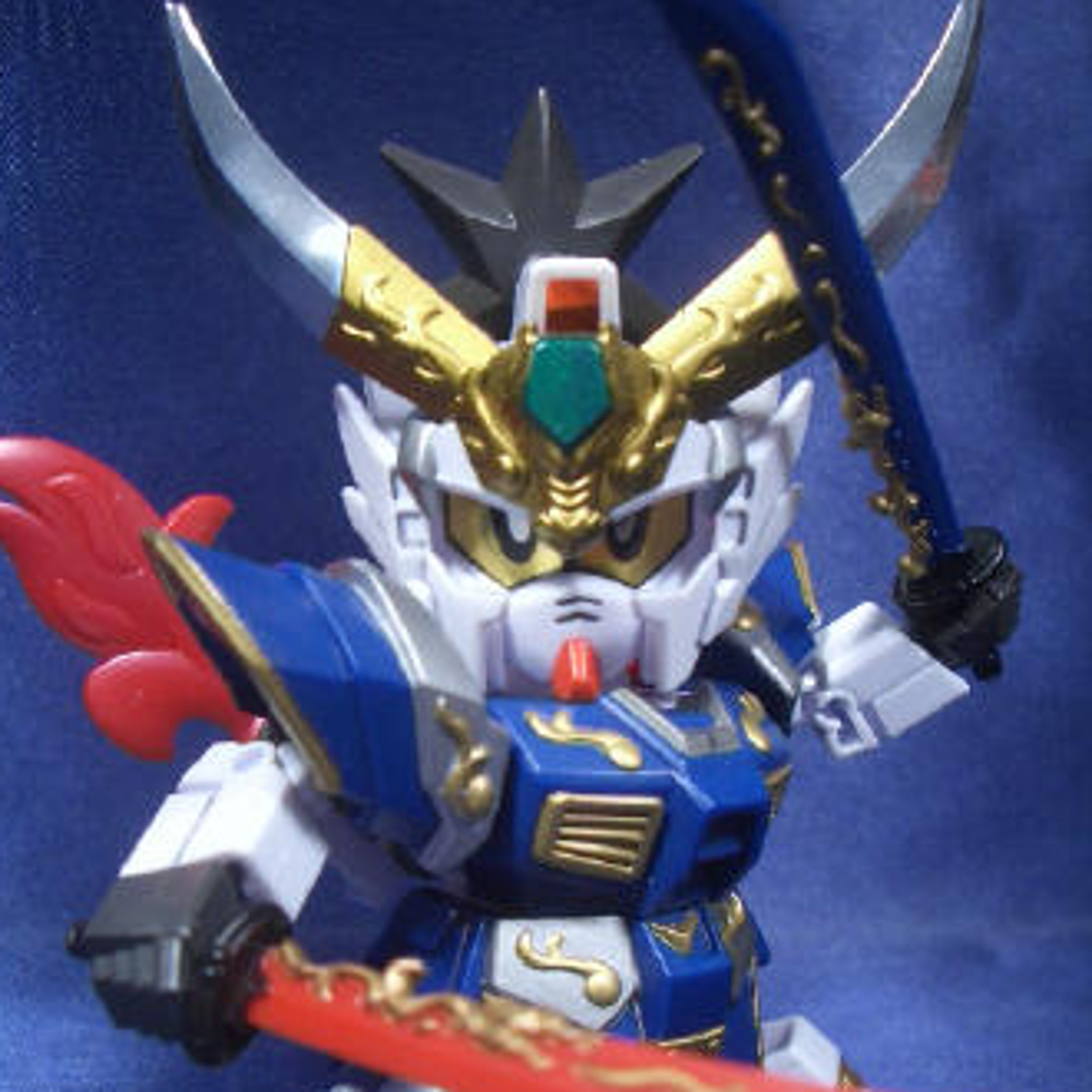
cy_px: 711
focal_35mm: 42
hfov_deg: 40.0
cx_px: 539
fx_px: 1499
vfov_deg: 39.6
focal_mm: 5.8
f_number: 2.6
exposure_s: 1/40
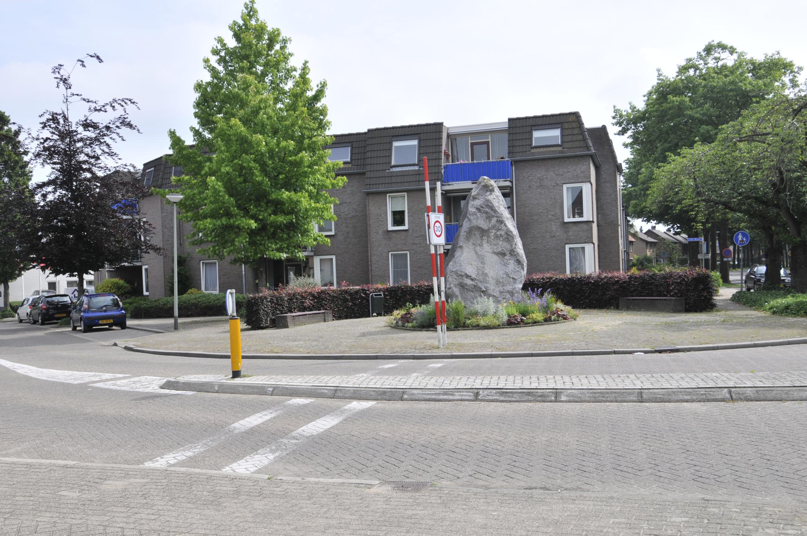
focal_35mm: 36
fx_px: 806
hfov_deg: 53.2
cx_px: 404
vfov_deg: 36.8
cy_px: 268
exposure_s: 1/400
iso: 200
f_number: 9
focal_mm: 24
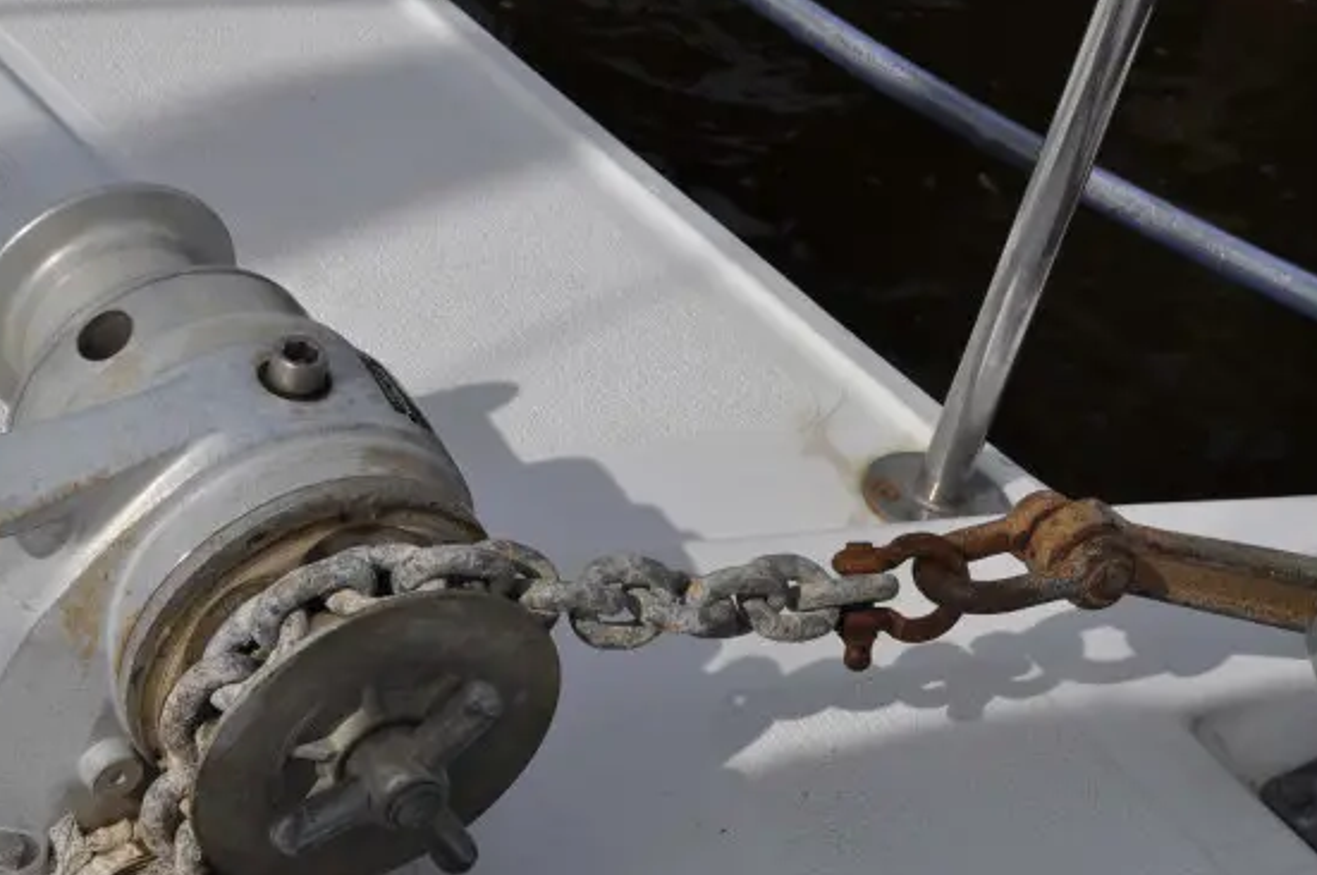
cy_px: 563
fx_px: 2704
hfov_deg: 27.2
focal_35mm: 74
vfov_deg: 18.3
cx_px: 431
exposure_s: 1/640
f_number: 13
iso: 200
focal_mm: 34
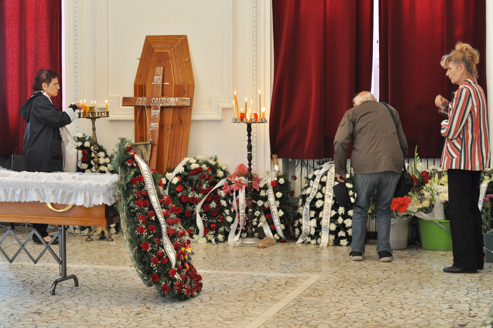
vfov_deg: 18.1
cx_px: 246
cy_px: 164
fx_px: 1026
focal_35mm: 75
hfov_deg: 27.0
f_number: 4
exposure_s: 1/60
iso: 800
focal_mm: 50
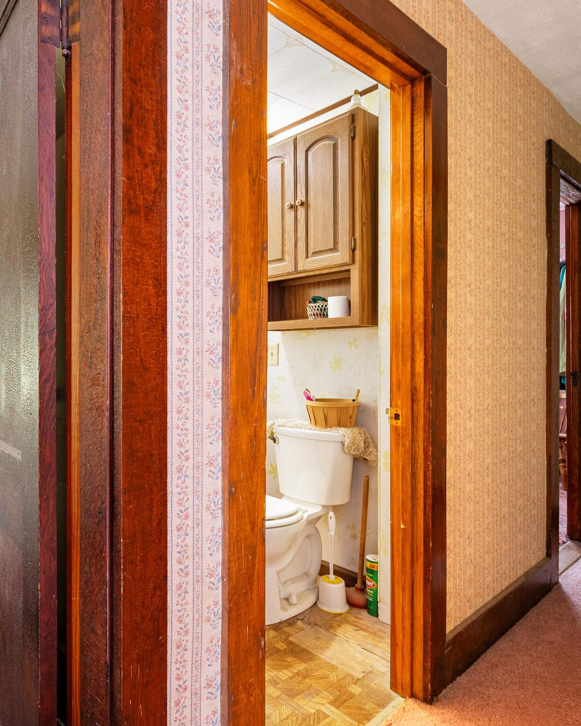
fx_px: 473
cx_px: 154
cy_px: 354
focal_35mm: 22
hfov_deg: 60.1
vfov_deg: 75.0
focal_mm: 10
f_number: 8
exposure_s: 1.6
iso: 100
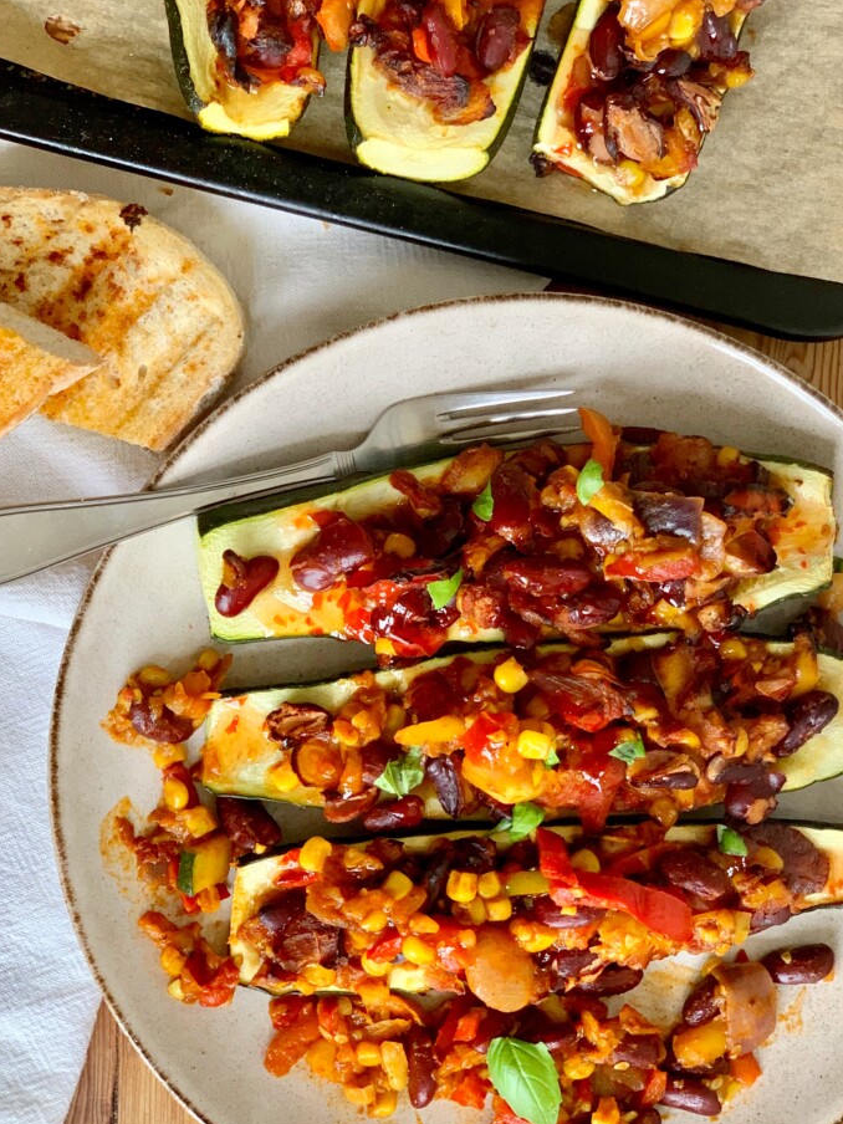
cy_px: 545
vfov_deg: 28.2
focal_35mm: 69
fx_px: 2240
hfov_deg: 21.3
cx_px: 429
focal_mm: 6
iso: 100
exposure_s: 1/122
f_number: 2.4
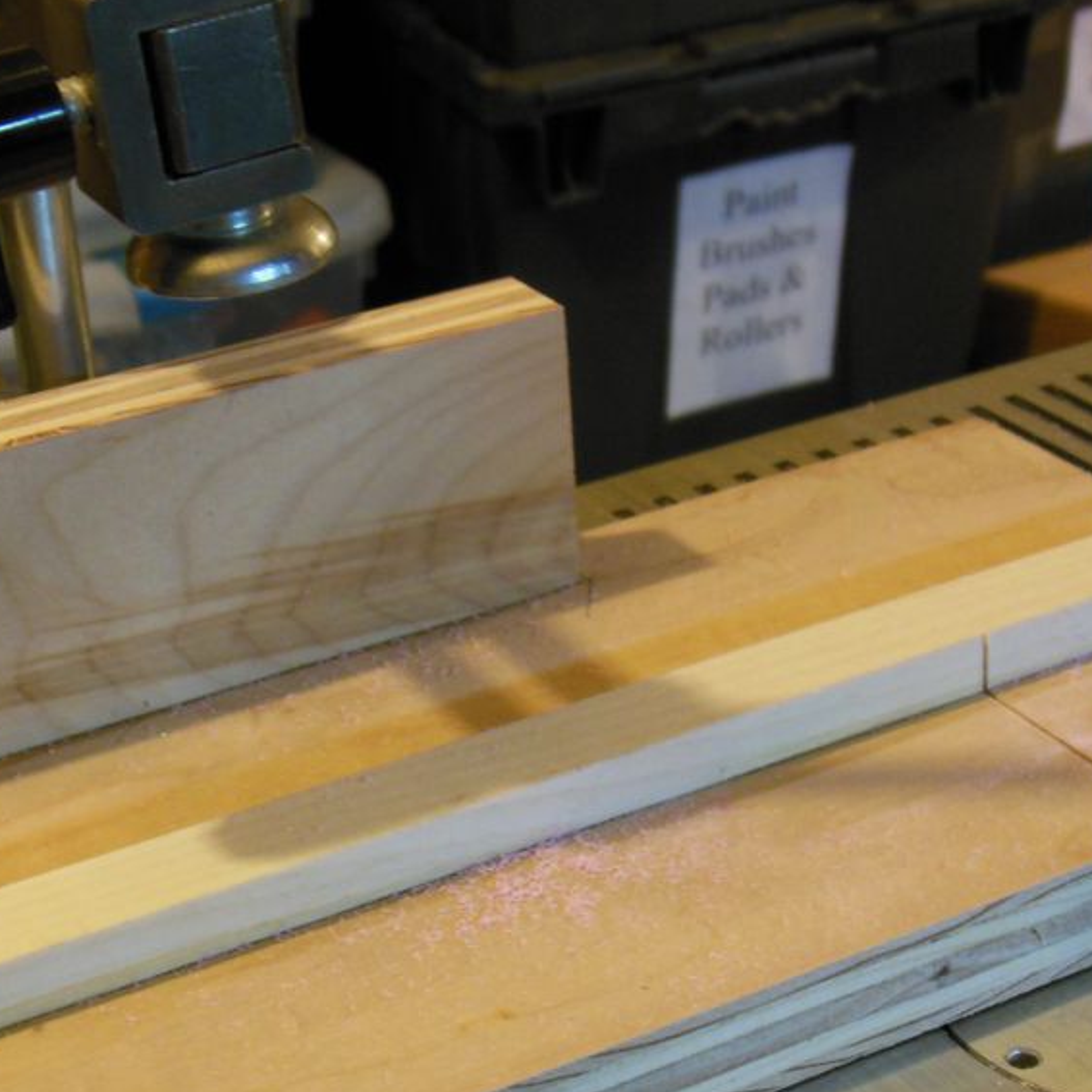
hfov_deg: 21.6
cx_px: 619
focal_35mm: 80
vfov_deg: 21.6
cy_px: 729
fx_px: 2855
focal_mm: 8.9
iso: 400
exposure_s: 1/13
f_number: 4
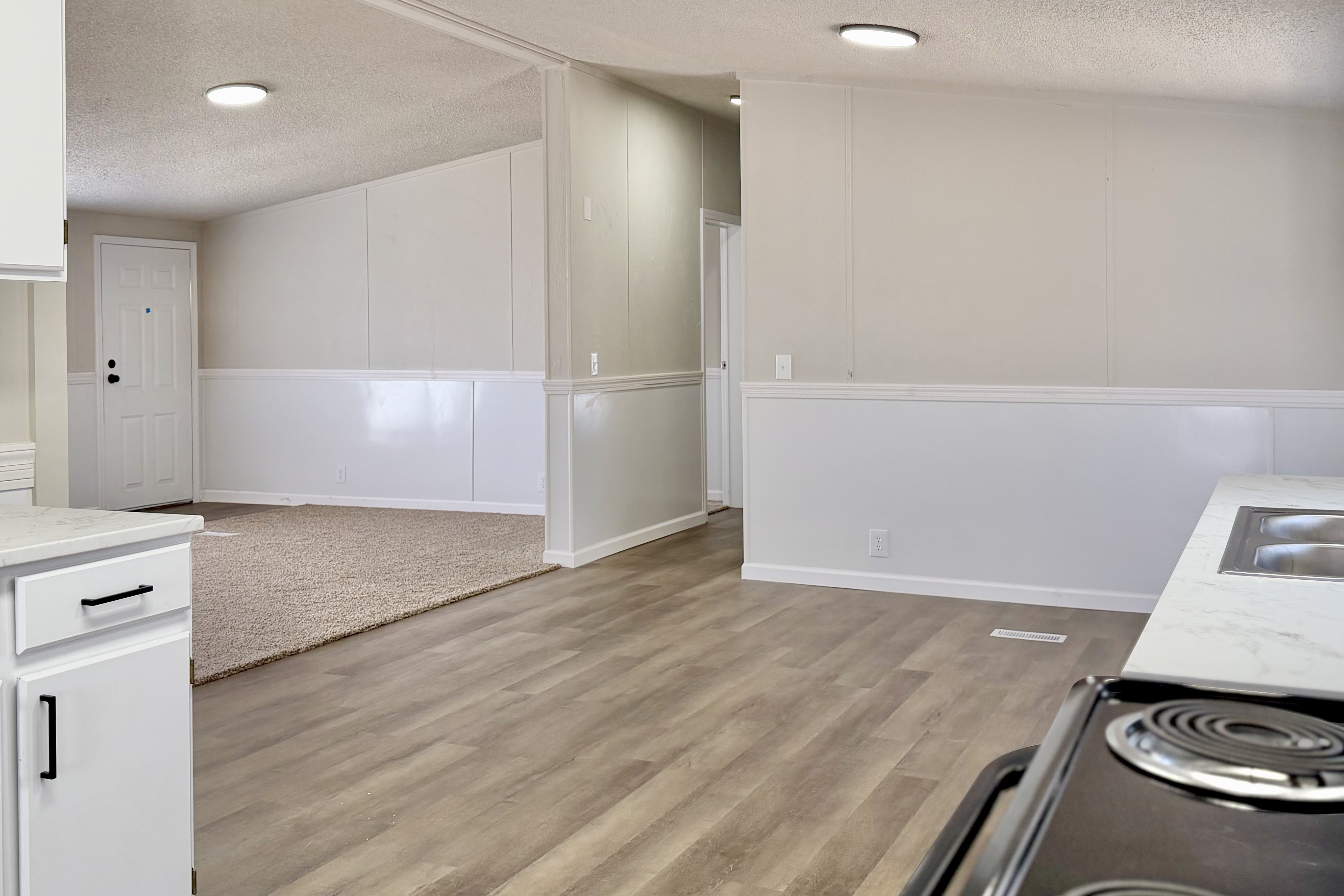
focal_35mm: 36
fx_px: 1344
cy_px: 343
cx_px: 679
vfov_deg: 36.7
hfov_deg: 53.1
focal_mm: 6.76
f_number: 1.78
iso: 125
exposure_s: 1/211
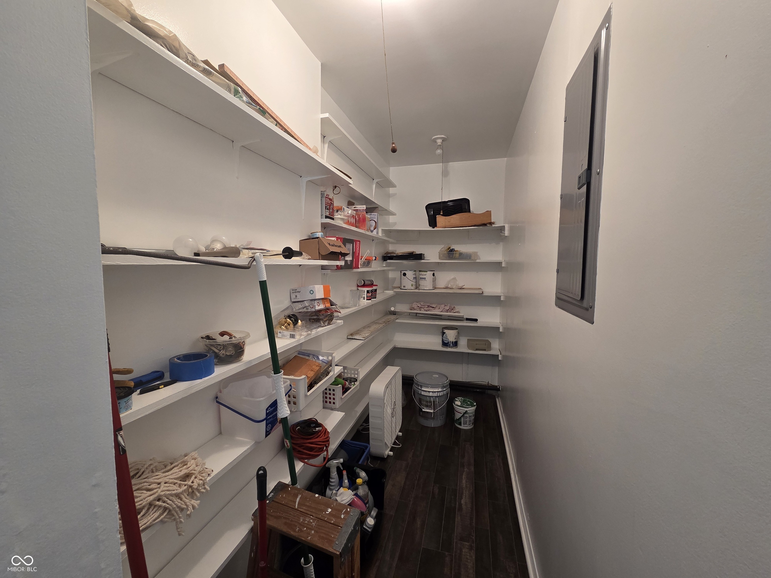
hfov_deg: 106.2
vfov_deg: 89.9
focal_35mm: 13
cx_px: 386
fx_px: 290
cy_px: 289
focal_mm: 2.2
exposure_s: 1/60
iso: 200
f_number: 2.2
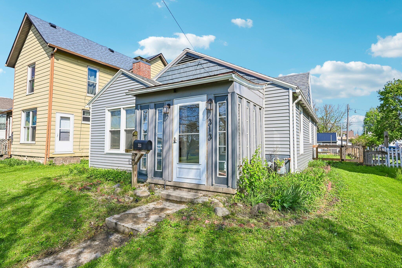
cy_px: 134
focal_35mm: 19
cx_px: 201
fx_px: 212
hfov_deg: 86.9
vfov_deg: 64.5
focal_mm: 19
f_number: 4.8
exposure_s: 1/1500
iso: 400
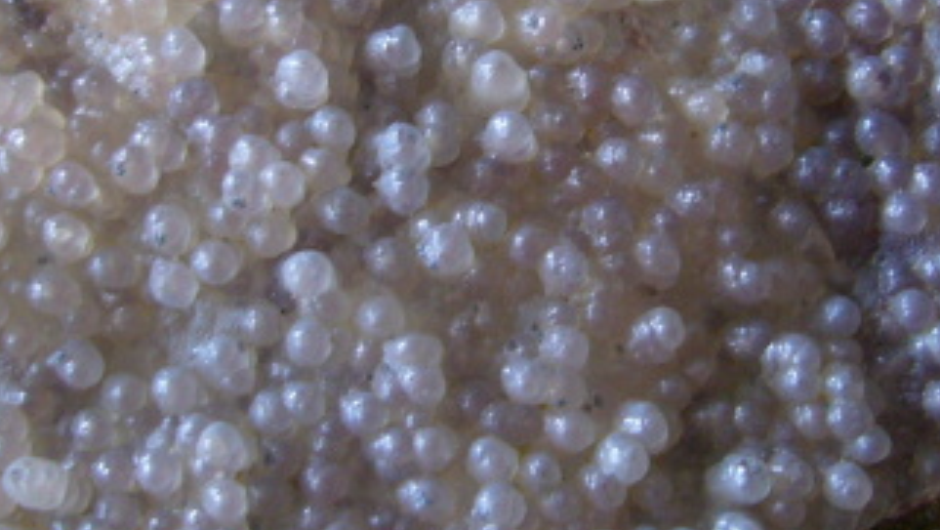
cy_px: 86
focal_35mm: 89
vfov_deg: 13.5
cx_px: 545
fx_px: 2220
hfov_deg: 23.9
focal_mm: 5.8
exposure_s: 1/13
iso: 100
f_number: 2.8
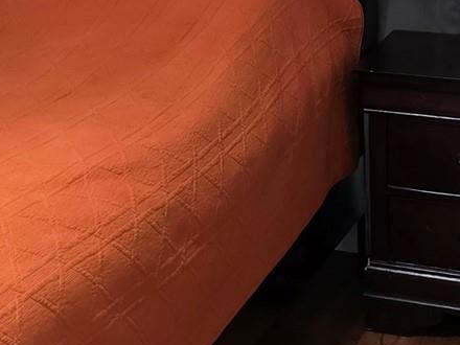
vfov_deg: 13.2
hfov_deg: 18.3
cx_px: 134
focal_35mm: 107
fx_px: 1422
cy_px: -152
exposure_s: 1/120
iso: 800
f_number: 1.7
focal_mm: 6.3
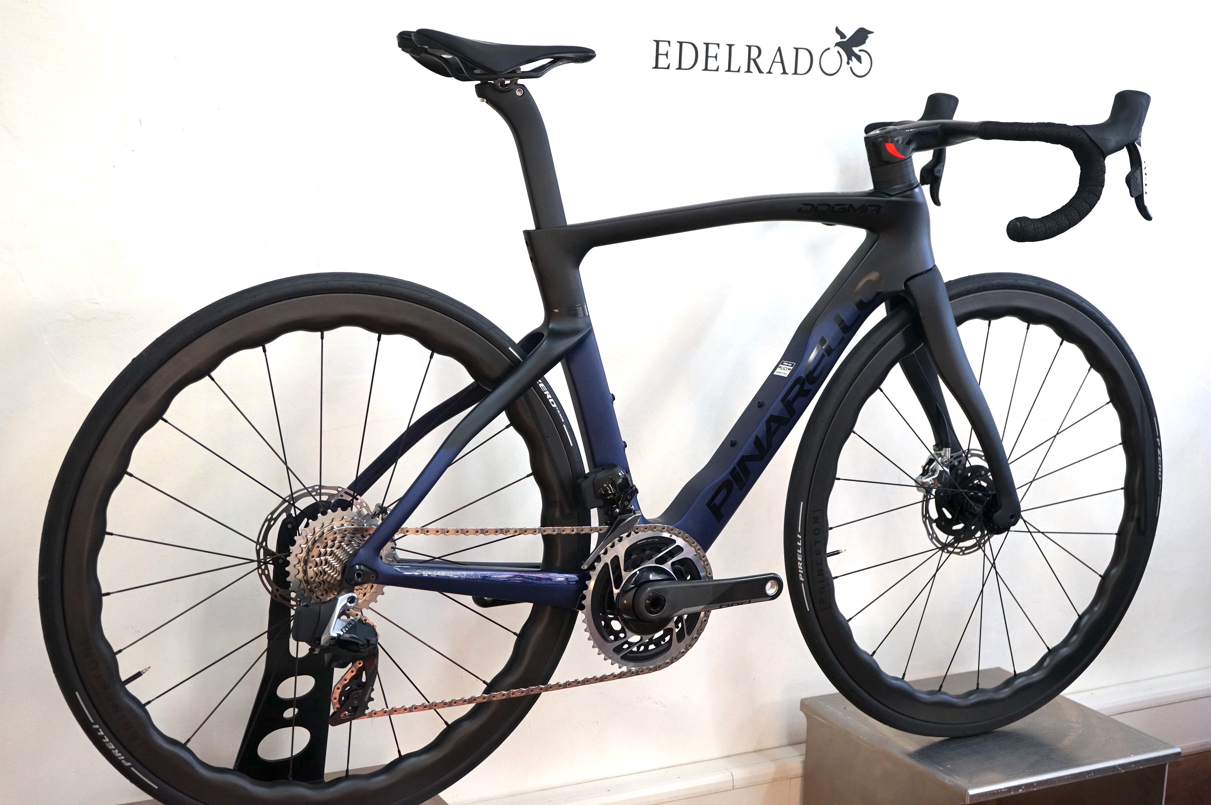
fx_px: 1680
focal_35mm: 50
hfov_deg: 39.6
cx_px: 606
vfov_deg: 26.9
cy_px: 402
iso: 1250
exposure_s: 1/160
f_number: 4.5
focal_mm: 50
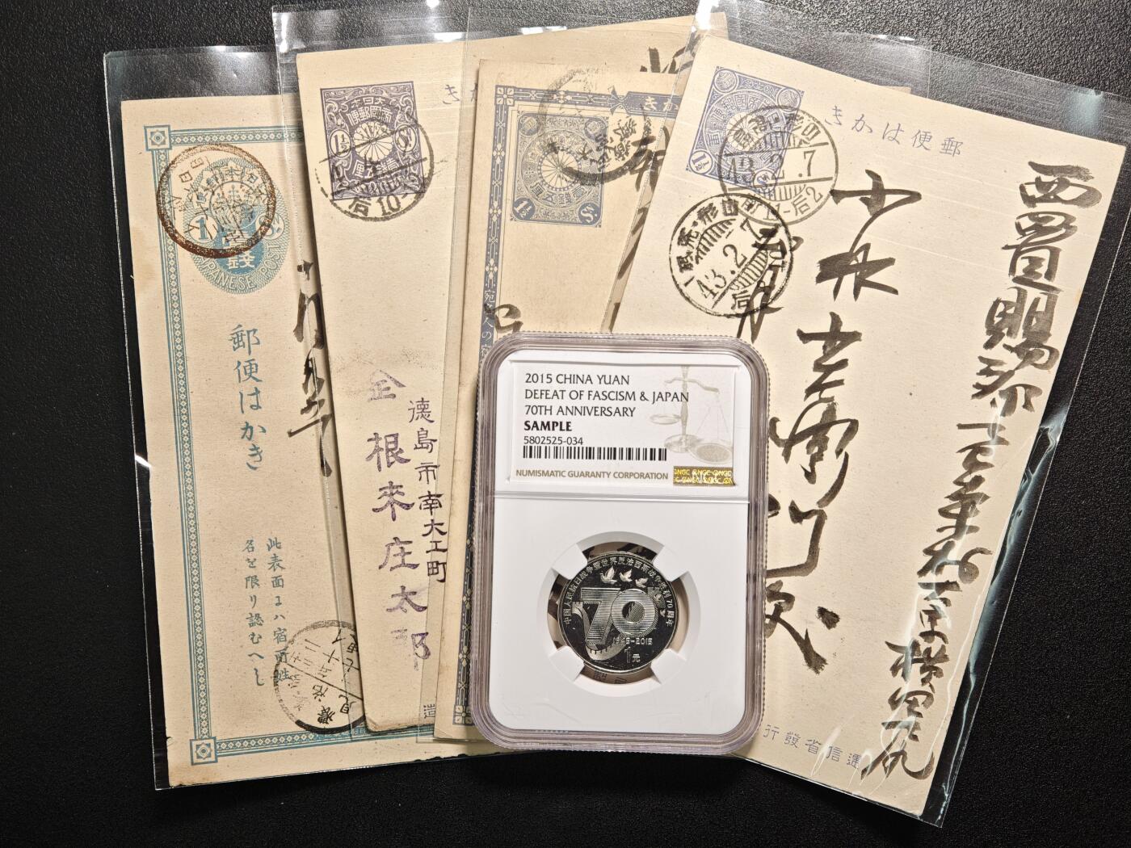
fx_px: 1960
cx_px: 566
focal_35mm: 60
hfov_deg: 32.2
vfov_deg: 24.4
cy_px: 424
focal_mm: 9
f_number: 2
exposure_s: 1/122
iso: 500
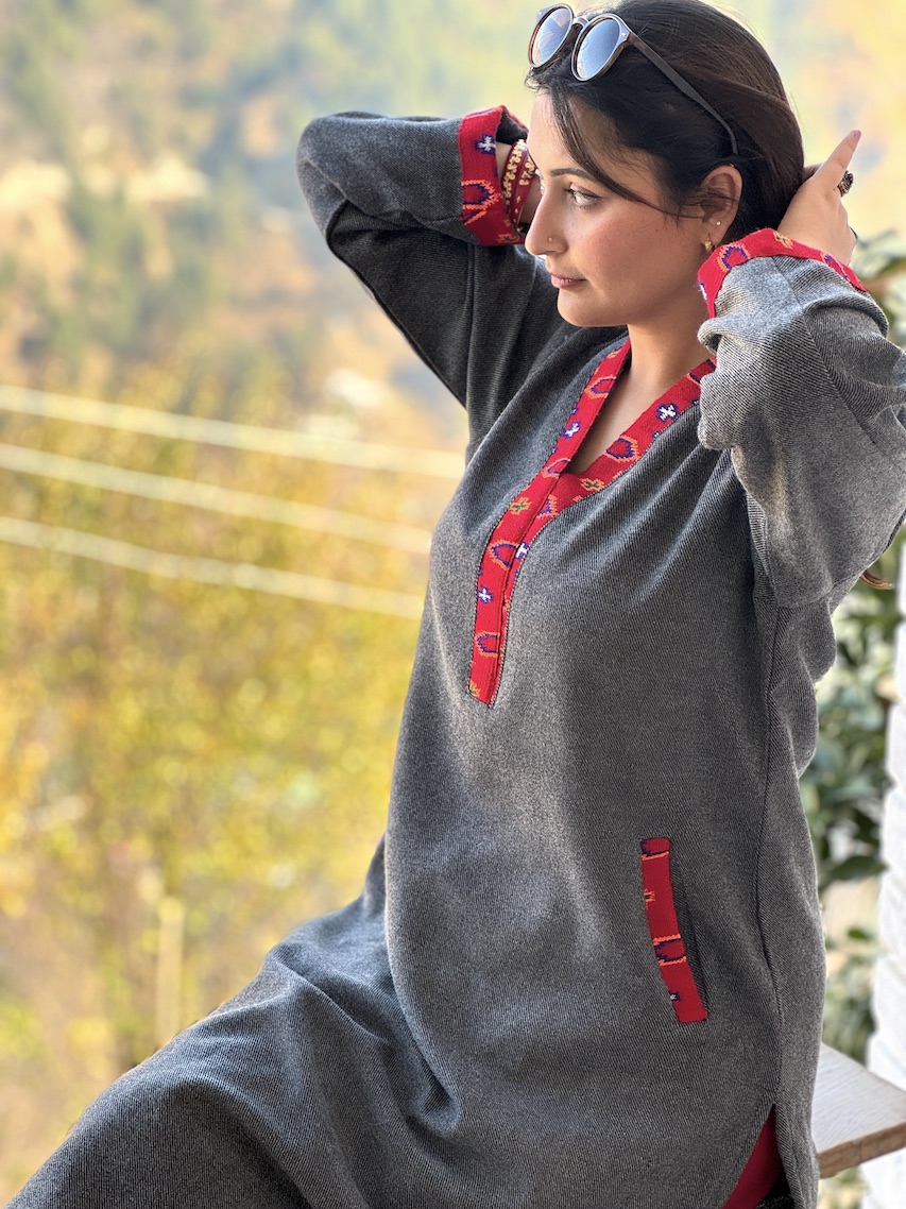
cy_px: 604
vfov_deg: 25.3
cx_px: 453
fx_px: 2688
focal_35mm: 77
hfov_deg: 19.1
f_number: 2.8
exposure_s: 1/99
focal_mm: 9
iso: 40
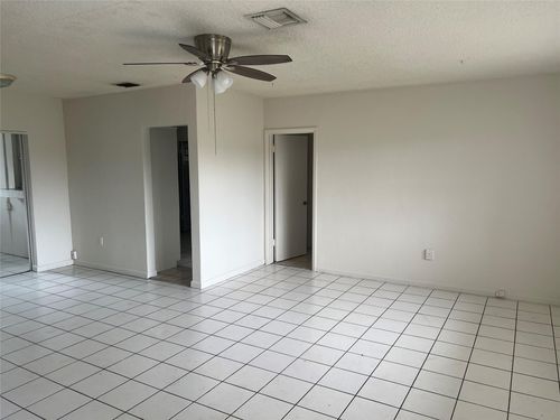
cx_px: 280
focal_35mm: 26
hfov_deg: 67.3
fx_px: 421
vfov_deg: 53.1
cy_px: 210
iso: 80
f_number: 1.5
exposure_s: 1/121
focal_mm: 5.7
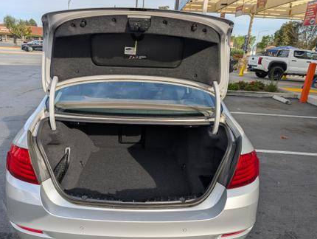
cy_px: 137
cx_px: 135
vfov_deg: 49.7
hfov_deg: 63.0
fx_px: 257
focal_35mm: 28
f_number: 1.68
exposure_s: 1/659
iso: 21
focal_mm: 6.9
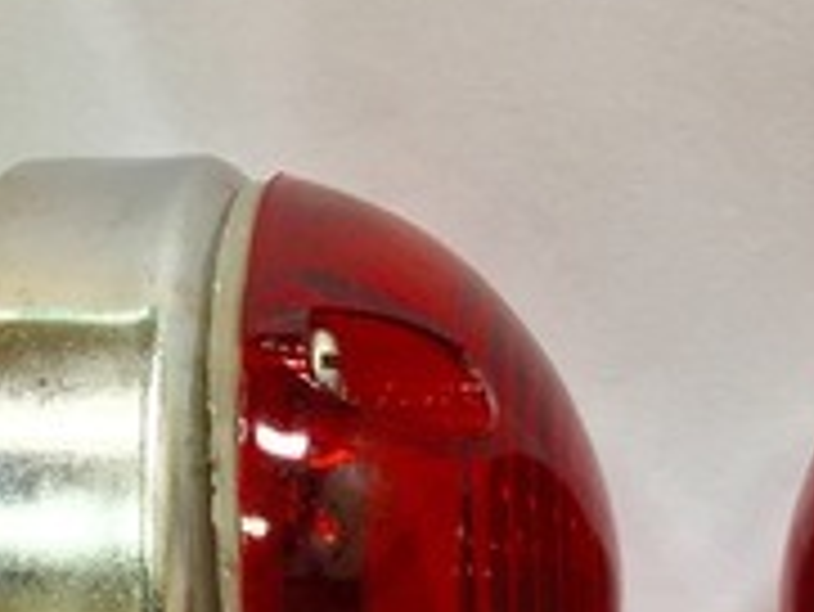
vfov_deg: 17.4
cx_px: 688
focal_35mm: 80
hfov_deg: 23.9
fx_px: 1882
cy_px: 776
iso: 80
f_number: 2.2
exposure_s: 1/33
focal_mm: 4.15
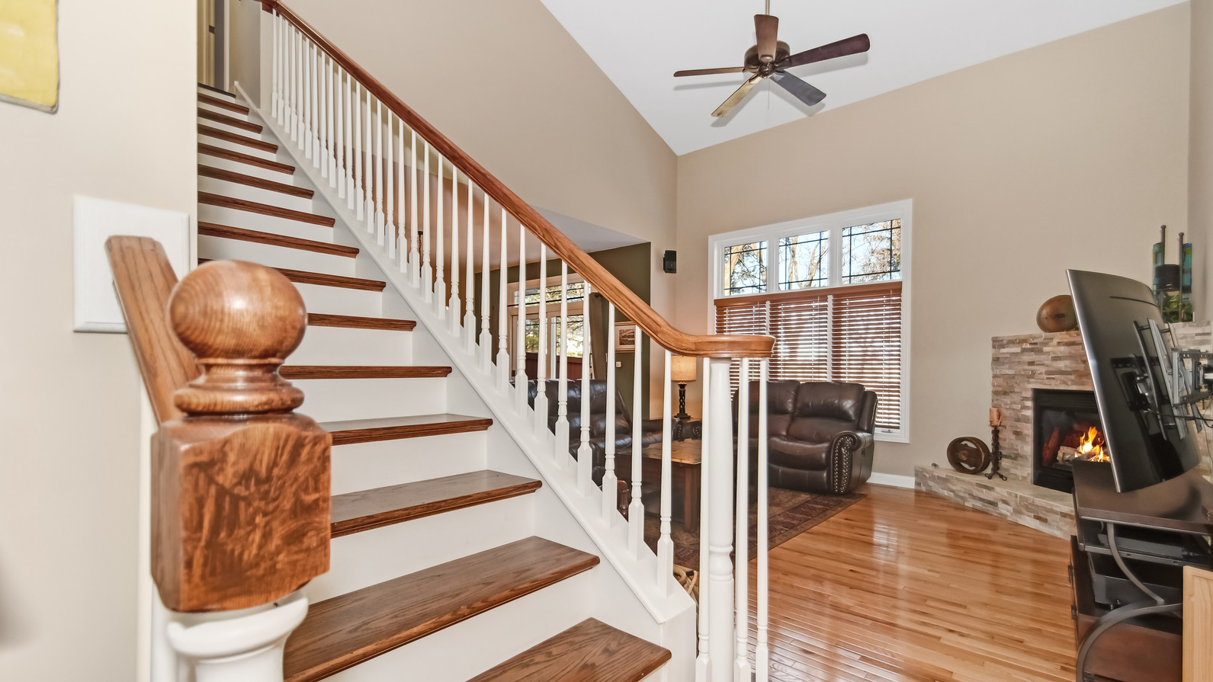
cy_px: 368
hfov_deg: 99.4
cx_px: 602
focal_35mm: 16
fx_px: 515
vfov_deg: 67.0
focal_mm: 10
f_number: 8
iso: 400
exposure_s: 1/1250
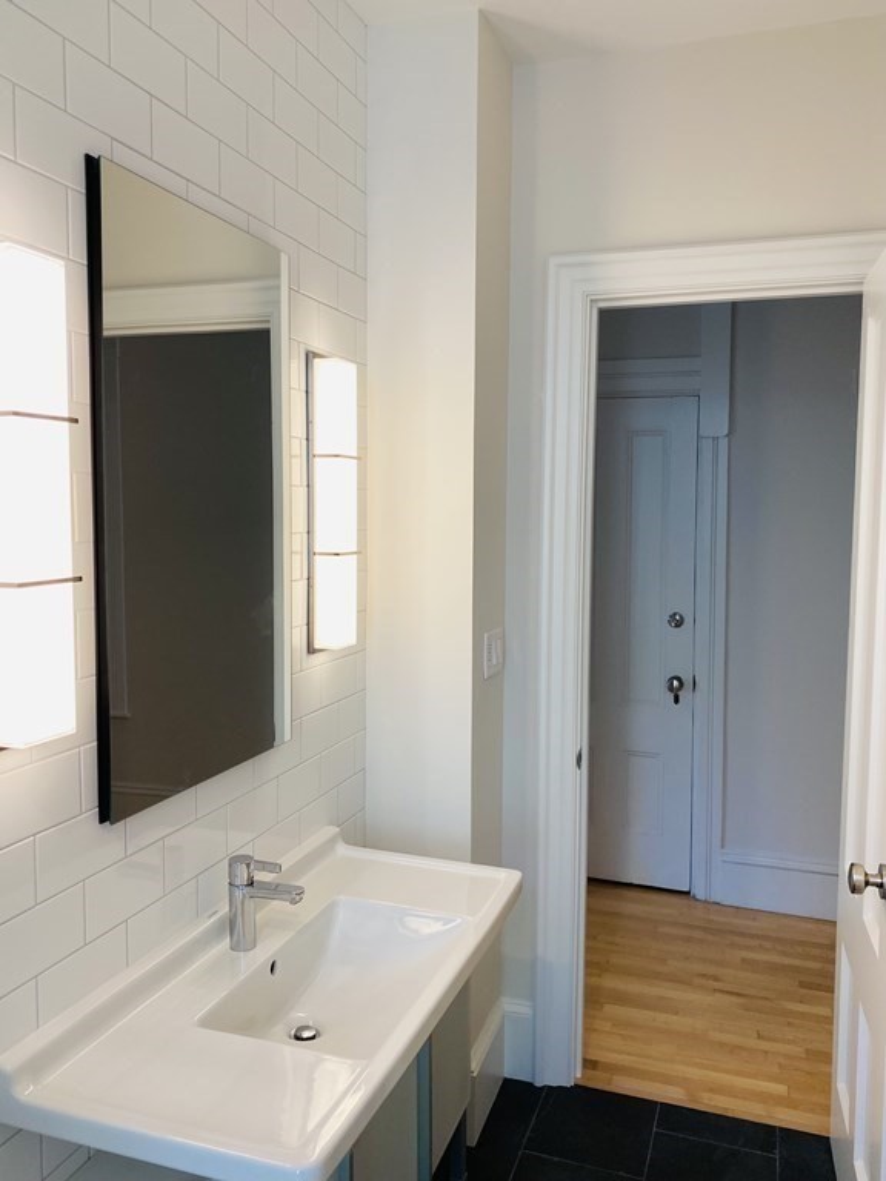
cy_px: 590
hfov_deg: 53.1
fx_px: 887
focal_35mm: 26
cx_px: 443
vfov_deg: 67.3
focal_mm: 4.25
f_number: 1.8
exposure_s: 1/120
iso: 125
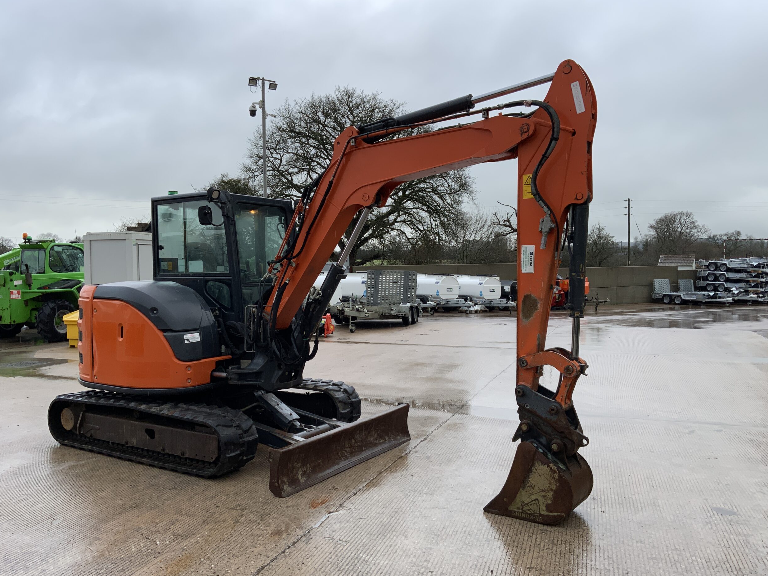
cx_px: 384
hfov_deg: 60.0
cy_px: 295
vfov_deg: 46.8
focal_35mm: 30
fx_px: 666
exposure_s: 1/260
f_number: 1.8
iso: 16
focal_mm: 3
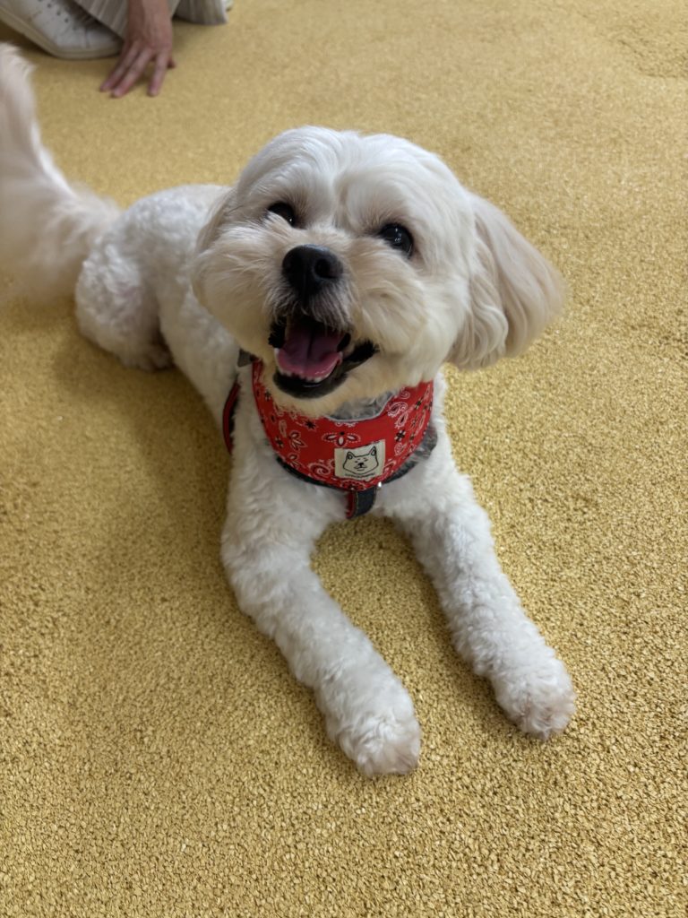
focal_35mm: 26
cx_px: 344
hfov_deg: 53.1
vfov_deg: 67.3
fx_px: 689
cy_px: 459
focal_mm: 5.96
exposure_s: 1/50
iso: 80
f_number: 1.6
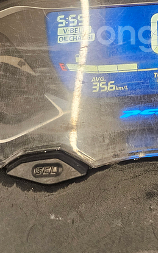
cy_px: 35
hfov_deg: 26.2
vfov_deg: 40.8
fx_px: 317
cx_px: 166
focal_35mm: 46
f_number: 1.8
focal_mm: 5
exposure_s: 1/120
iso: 320
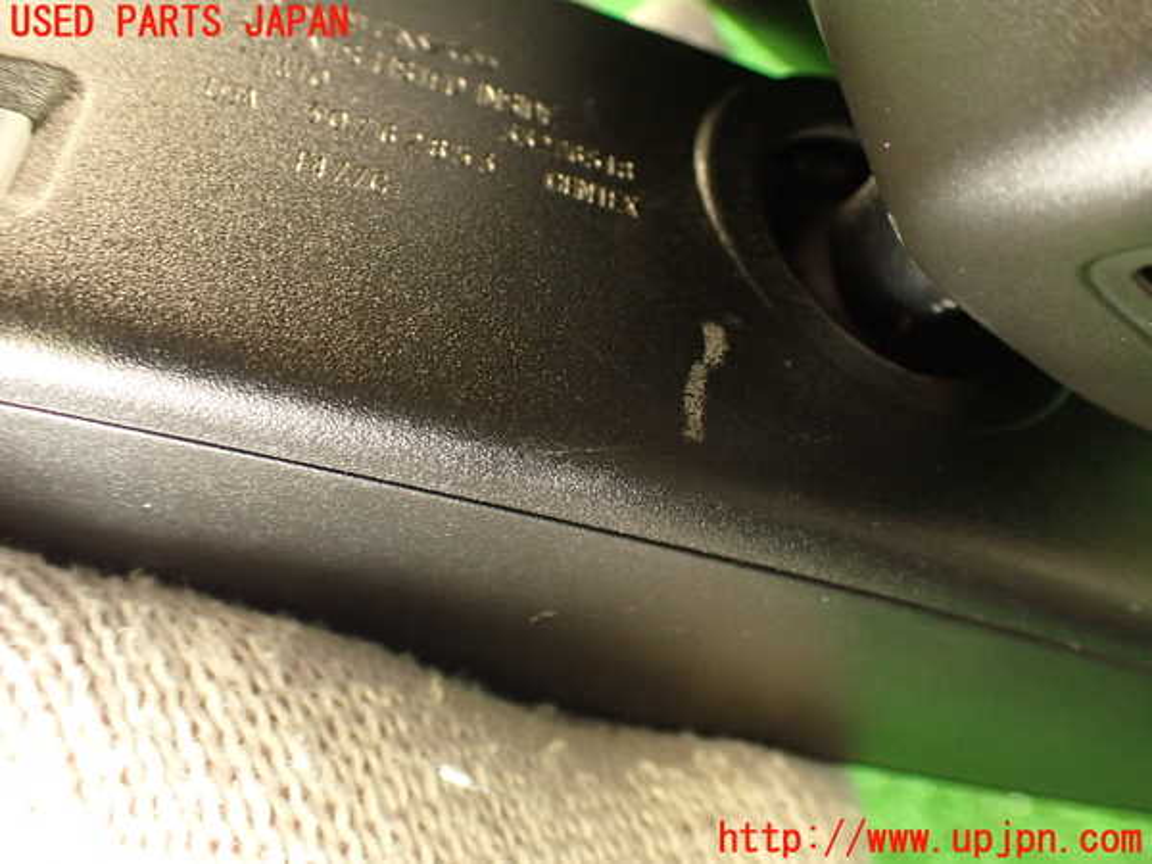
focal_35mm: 32
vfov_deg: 44.2
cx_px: 576
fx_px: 1065
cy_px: 432
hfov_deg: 56.8
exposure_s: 1/30
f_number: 2.4
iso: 640
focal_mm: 5.79
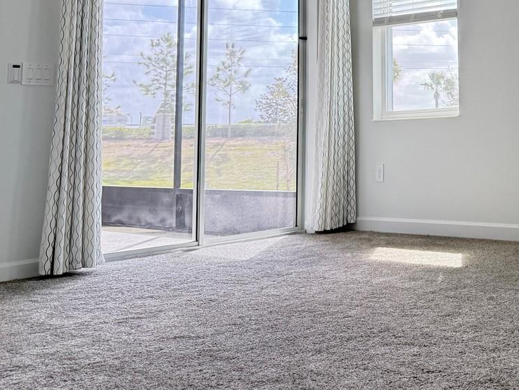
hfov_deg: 33.7
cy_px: 27
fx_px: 780
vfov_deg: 26.9
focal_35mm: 52
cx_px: 515
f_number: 1.78
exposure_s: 1/239
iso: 160
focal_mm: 6.76
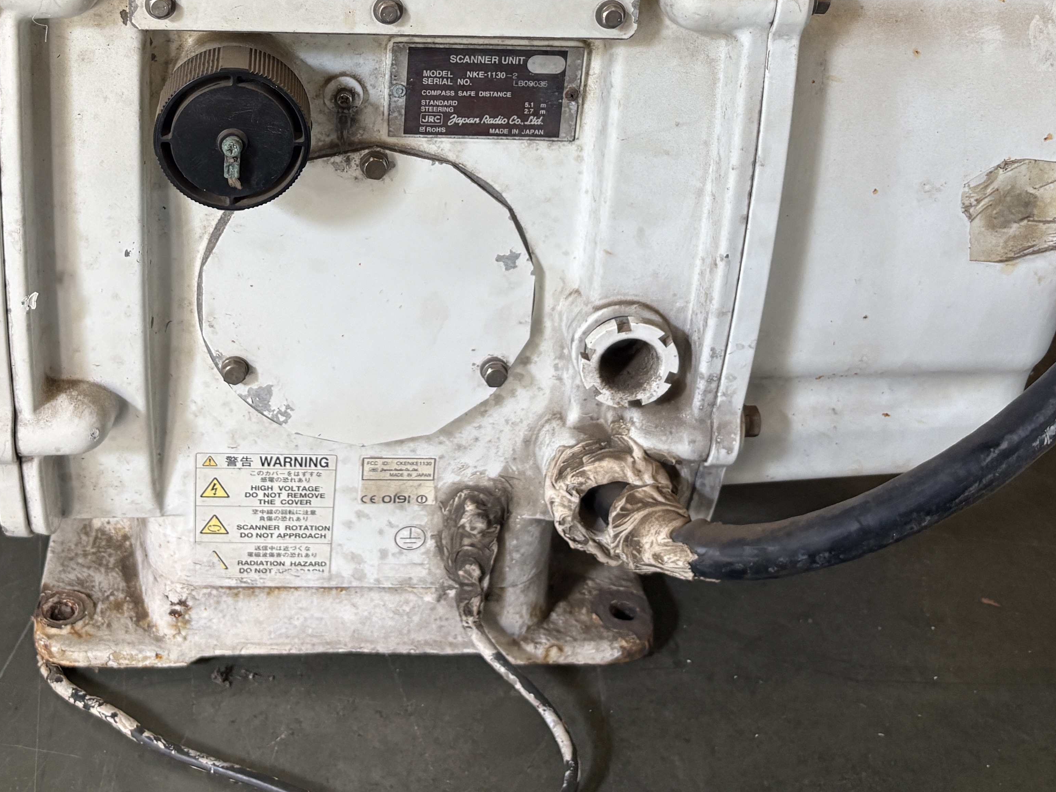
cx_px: 364
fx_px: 1464
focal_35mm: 48
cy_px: 83
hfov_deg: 39.3
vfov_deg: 29.1
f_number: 1.6
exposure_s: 1/50
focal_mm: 5.96
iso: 160
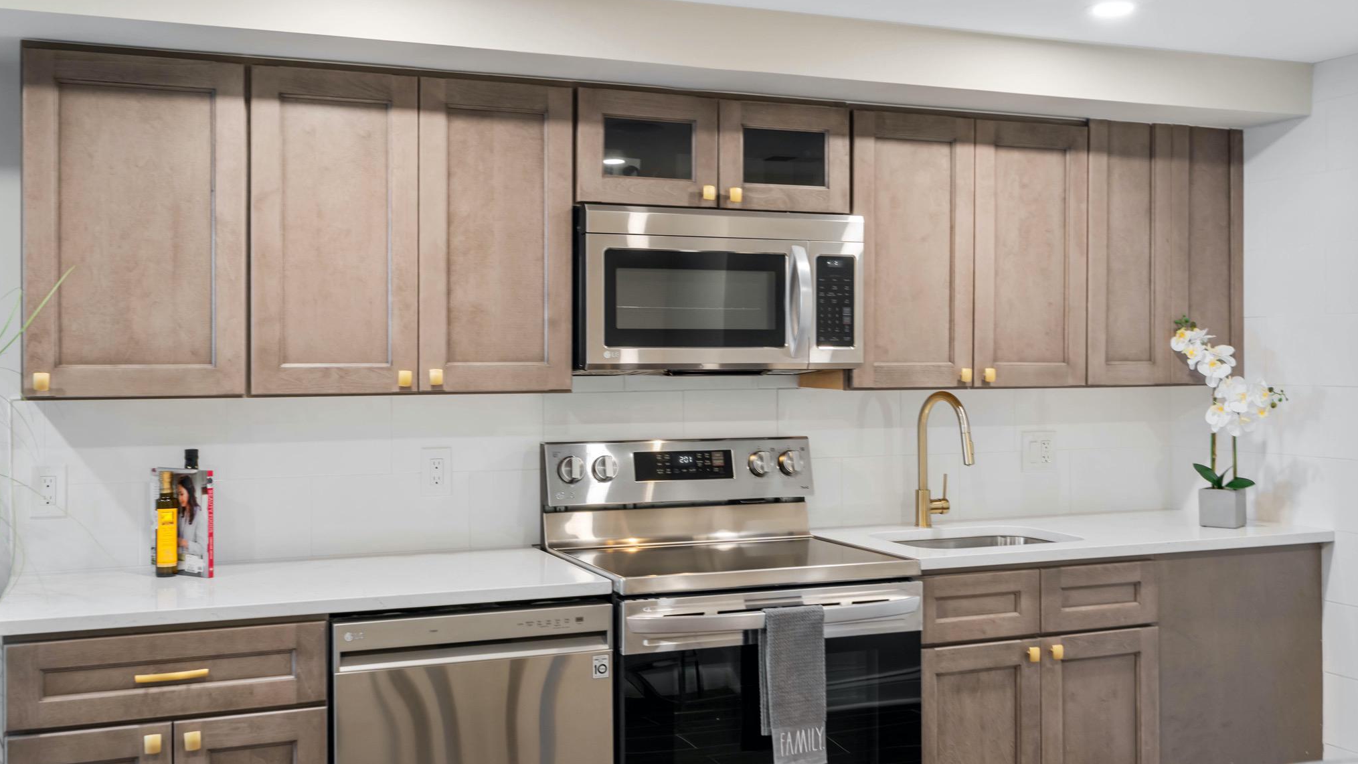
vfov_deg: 32.0
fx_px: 1332
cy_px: 400
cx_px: 683
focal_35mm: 37
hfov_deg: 54.0
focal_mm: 35
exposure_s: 1/2
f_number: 8
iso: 320
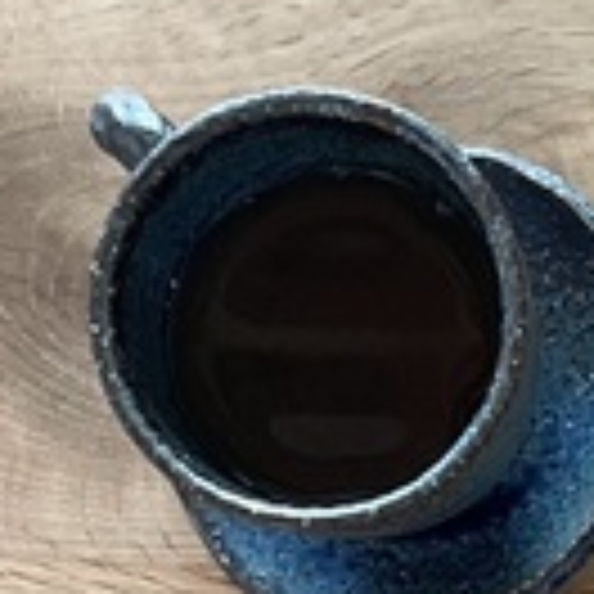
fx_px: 3009
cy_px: 994
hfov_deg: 10.8
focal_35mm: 155
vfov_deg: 10.7
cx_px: 945
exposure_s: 1/60
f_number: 1.8
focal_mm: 3
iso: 80
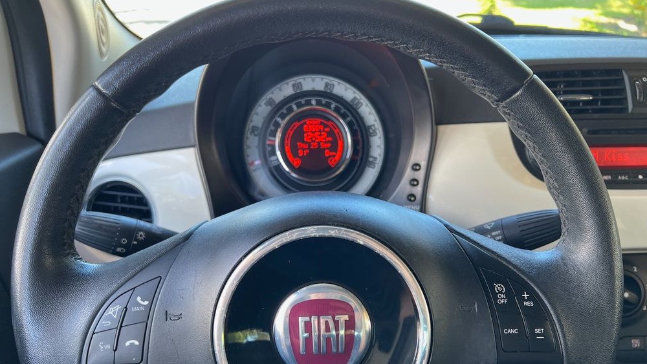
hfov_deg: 66.1
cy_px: 229
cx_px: 329
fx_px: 498
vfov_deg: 39.9
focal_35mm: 29
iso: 100
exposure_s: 1/121
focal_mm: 5.7
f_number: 1.5
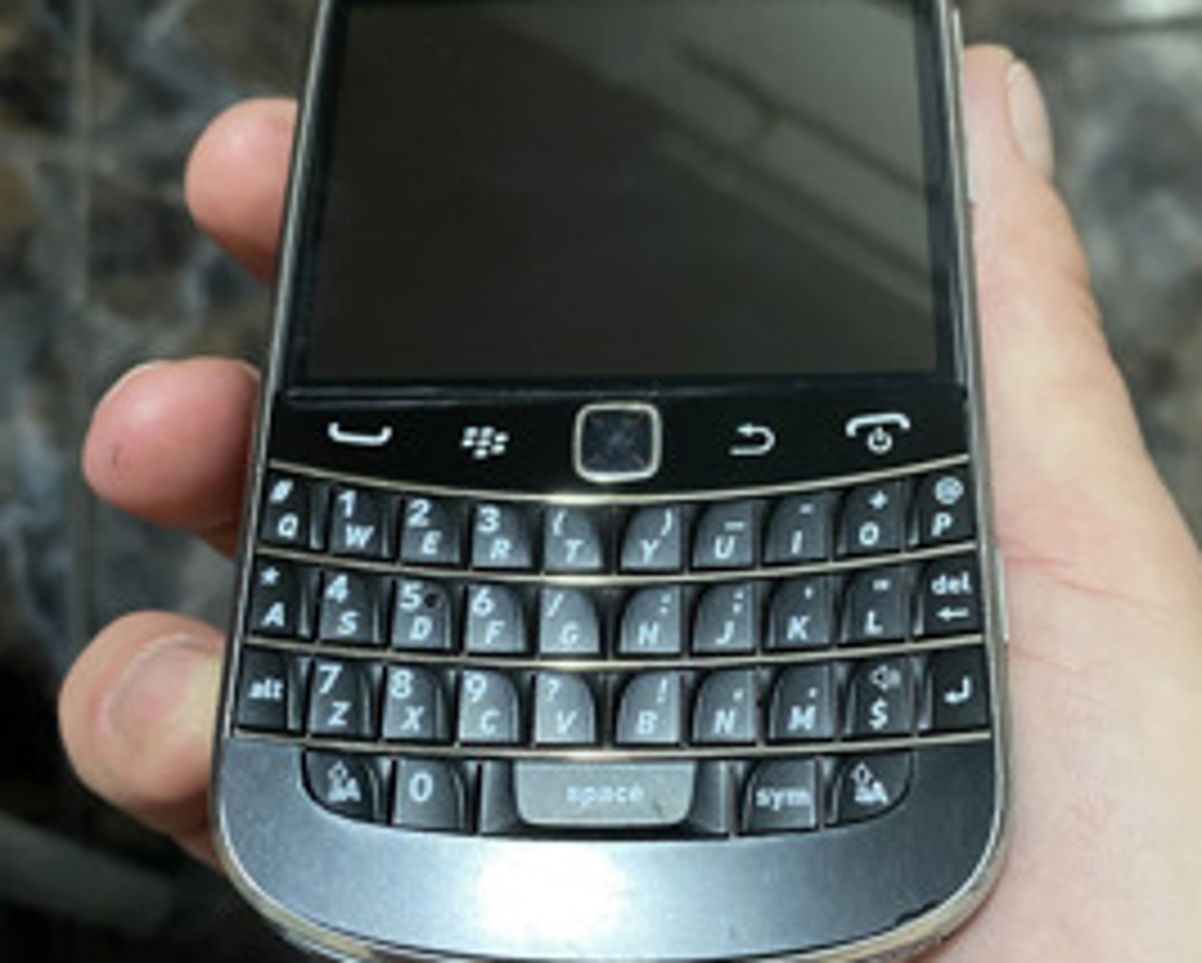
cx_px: 666
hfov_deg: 47.8
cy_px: 522
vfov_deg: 39.2
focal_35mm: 38
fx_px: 1353
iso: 500
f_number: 1.8
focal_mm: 4.25
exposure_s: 1/33
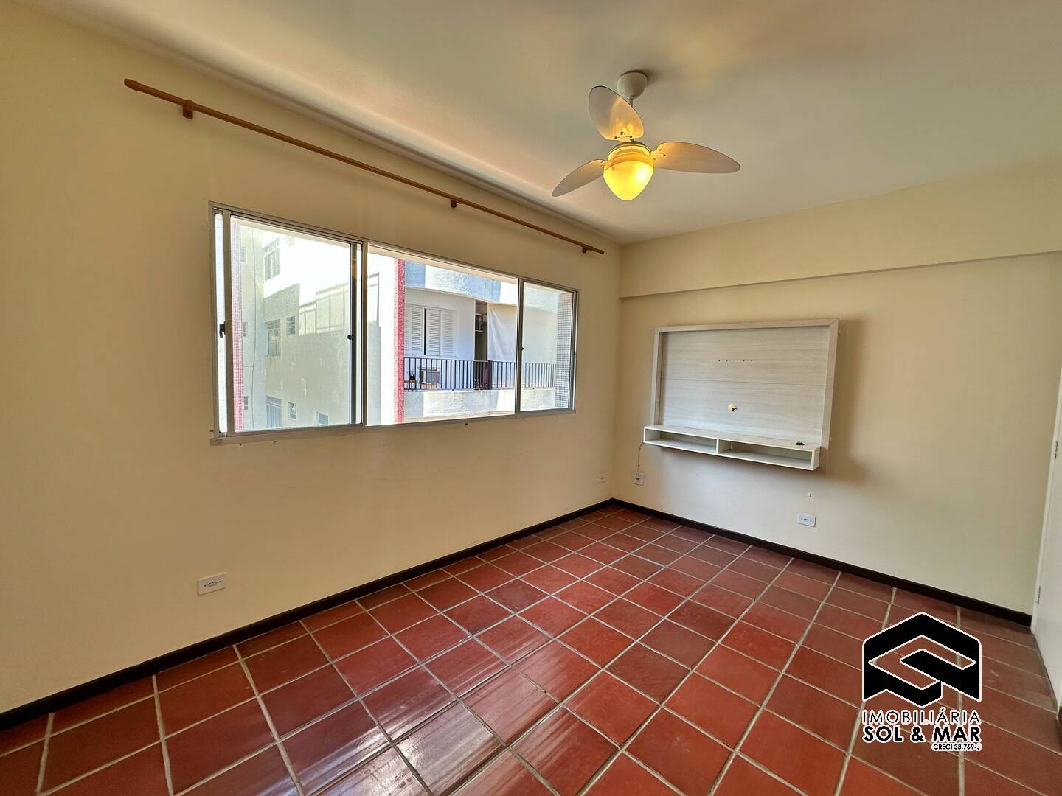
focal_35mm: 14
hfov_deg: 102.1
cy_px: 398
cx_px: 531
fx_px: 430
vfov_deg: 85.7
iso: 40
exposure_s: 1/132
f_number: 2.2
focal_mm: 2.22
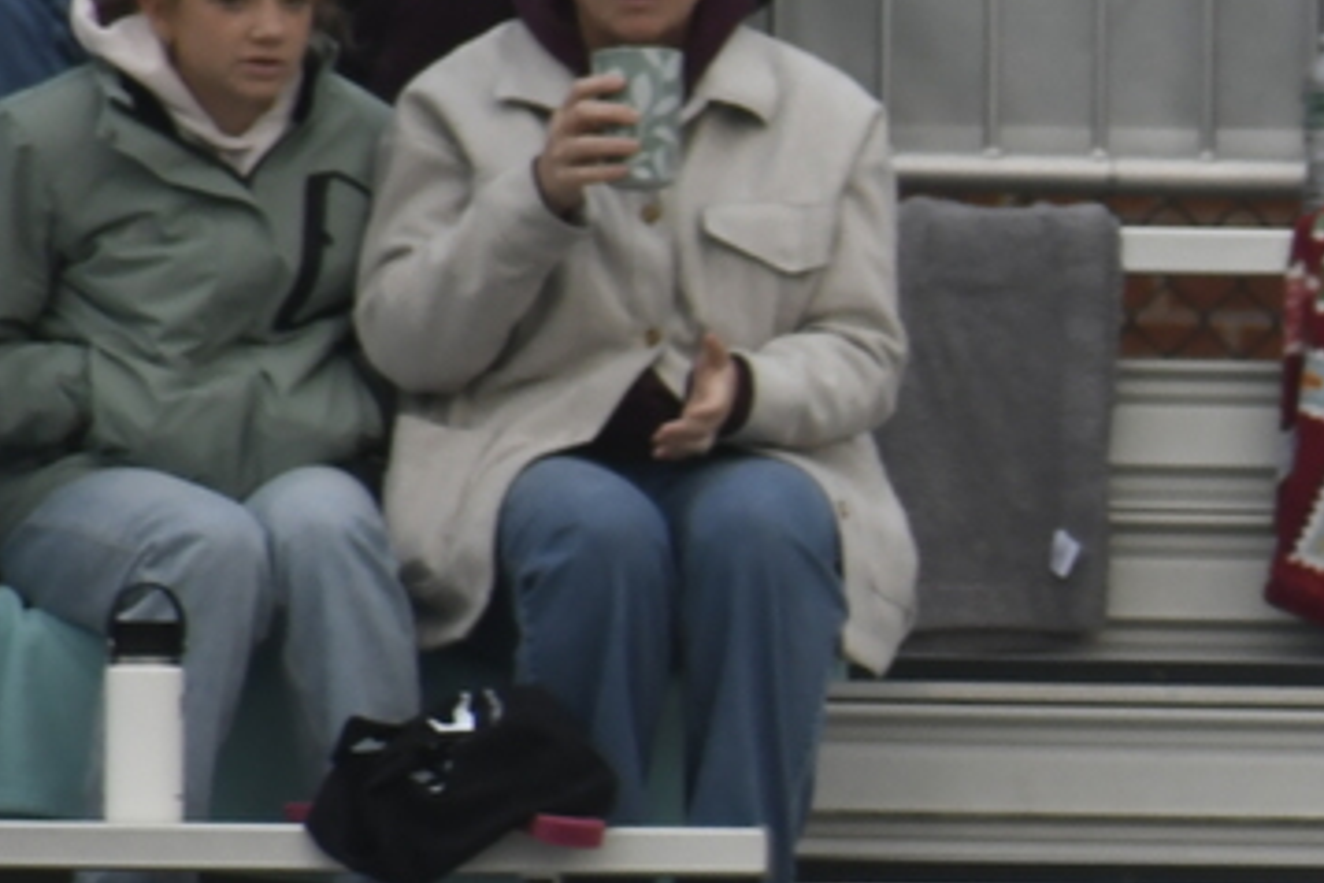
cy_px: 646
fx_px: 69468
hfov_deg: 1.1
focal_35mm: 1889
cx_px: 2414
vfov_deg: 0.7
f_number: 6.3
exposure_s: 1/250
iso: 640
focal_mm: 300
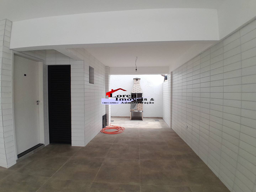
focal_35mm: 17
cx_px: 128
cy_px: 96
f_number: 2.2
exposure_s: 1/165
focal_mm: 1.46
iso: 40
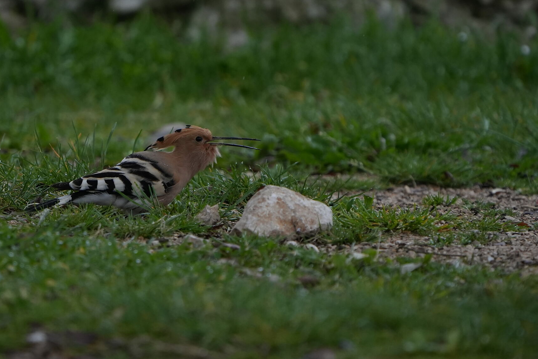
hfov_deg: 1.6
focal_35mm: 1265
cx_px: 180
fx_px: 18900
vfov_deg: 1.1
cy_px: 150
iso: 1250
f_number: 6.3
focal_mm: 600
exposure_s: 1/1250
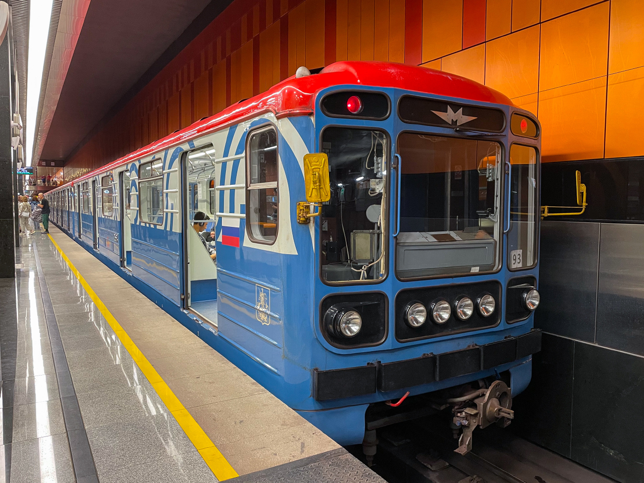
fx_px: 484
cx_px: 322
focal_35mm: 26
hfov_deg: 67.3
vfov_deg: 53.1
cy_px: 242
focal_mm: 4.2
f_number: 1.6
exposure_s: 1/50
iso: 200
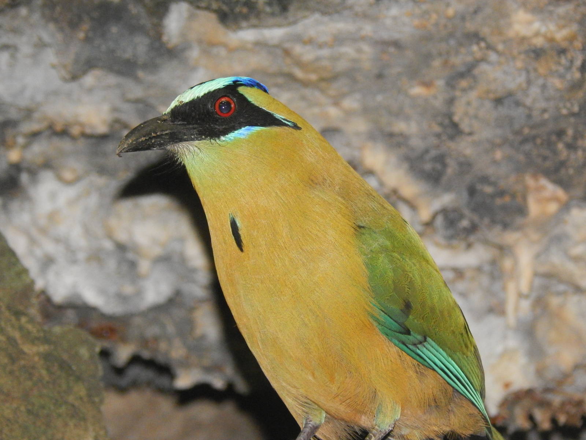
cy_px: 220
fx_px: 7279
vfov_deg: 3.5
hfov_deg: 4.6
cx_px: 293
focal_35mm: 430
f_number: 5.7
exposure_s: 1/60
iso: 900
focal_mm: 76.4
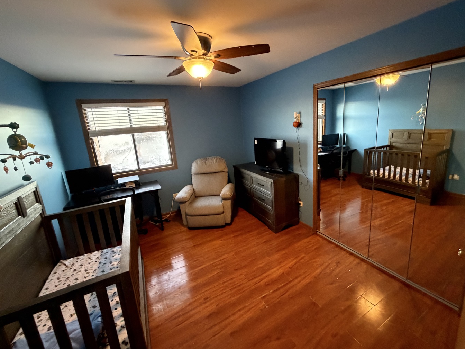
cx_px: 245
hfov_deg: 98.1
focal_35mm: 15
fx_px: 201
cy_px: 163
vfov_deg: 81.6
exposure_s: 1/60
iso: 1000
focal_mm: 2.22
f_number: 2.2
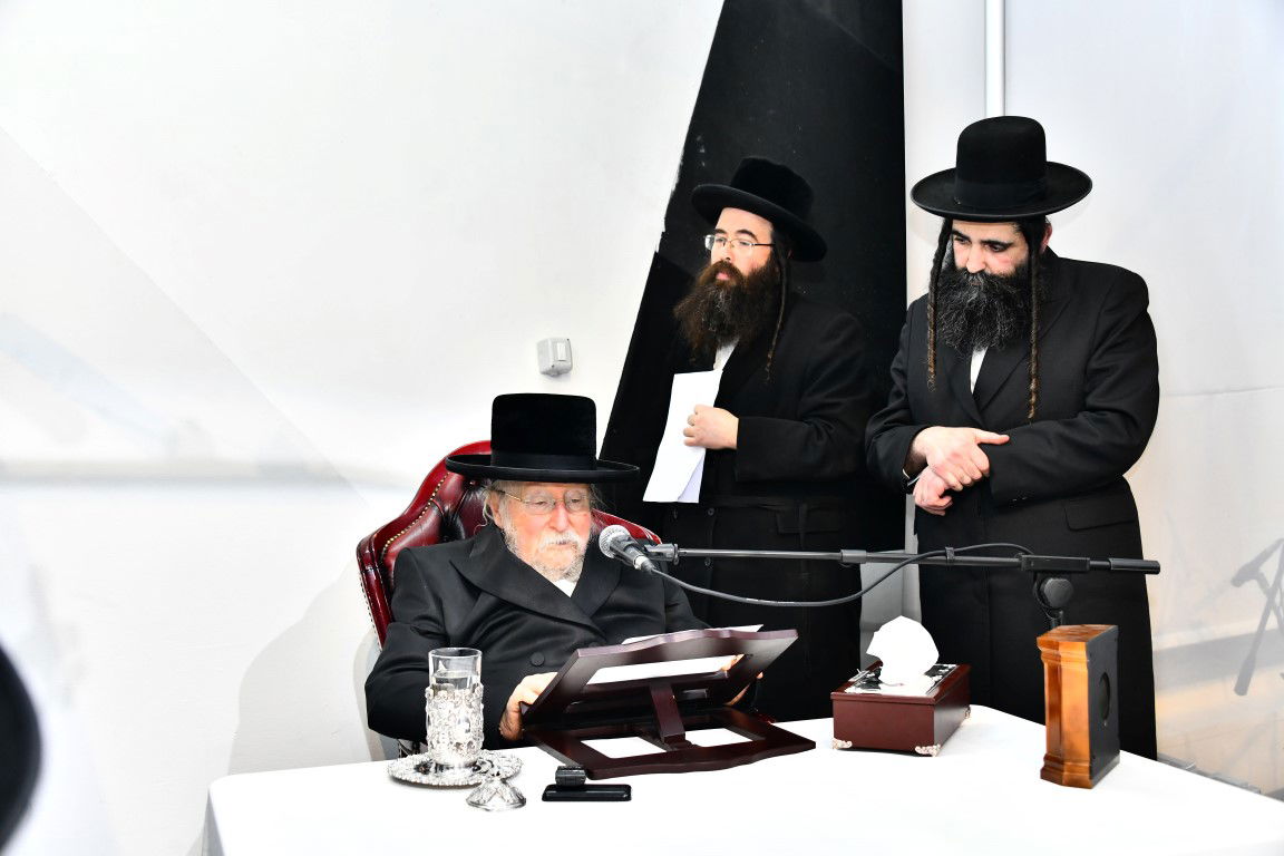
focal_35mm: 38
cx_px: 642
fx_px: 1355
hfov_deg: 50.7
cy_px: 428
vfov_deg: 35.1
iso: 1600
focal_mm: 38
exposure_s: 1/200
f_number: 5.6
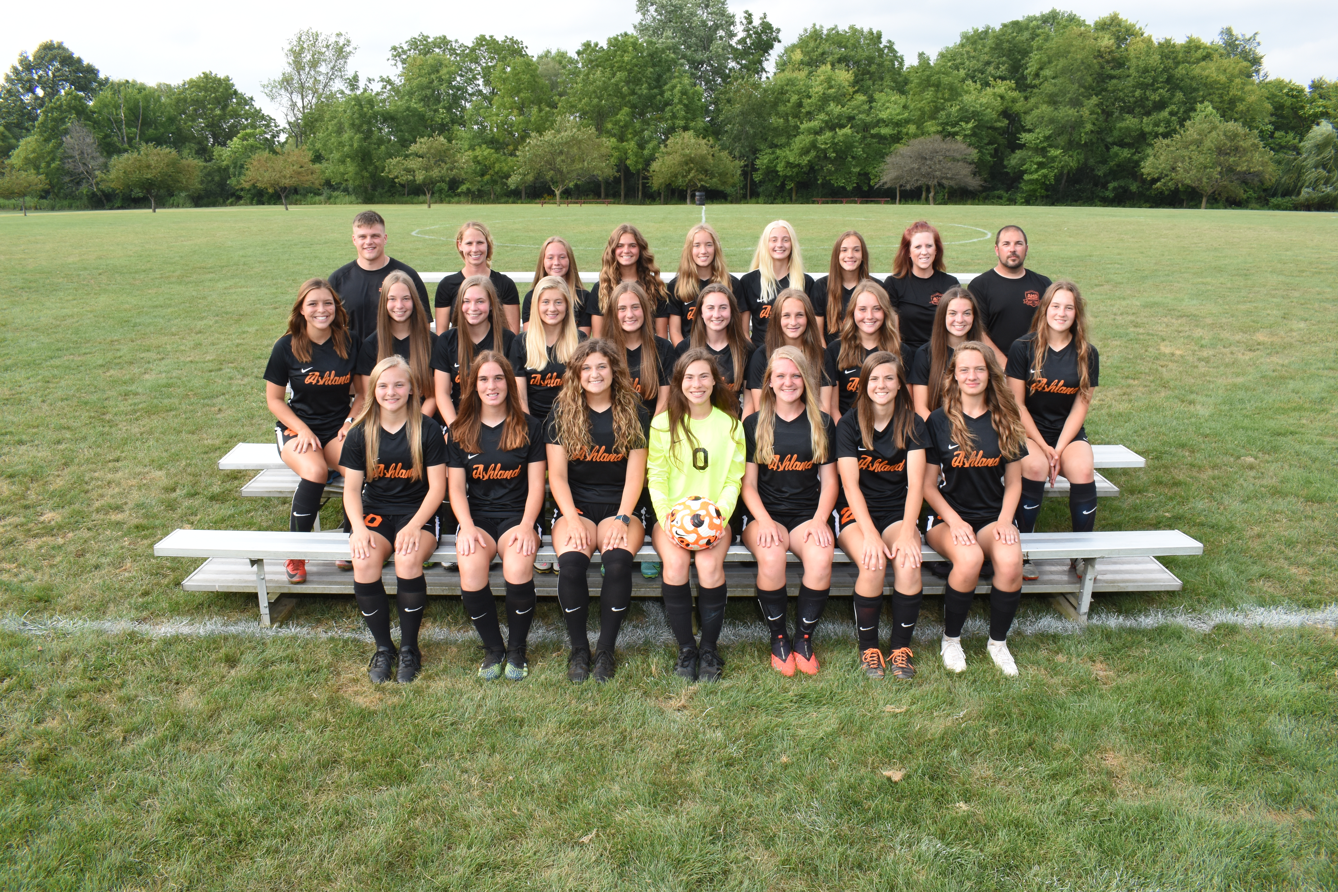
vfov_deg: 47.9
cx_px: 669
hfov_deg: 67.4
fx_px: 1003
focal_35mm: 27
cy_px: 446
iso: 400
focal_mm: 18
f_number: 10
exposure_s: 1/200
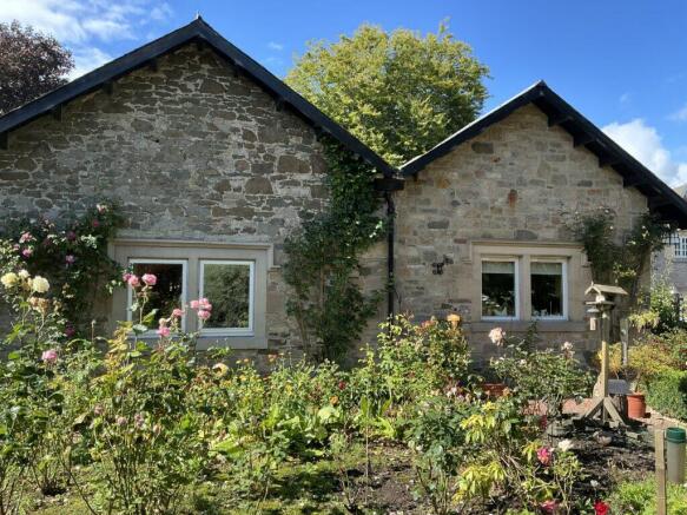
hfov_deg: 63.5
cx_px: 344
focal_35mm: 28
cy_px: 258
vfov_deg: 49.7
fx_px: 556
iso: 25
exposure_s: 1/465
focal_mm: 3
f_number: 1.8
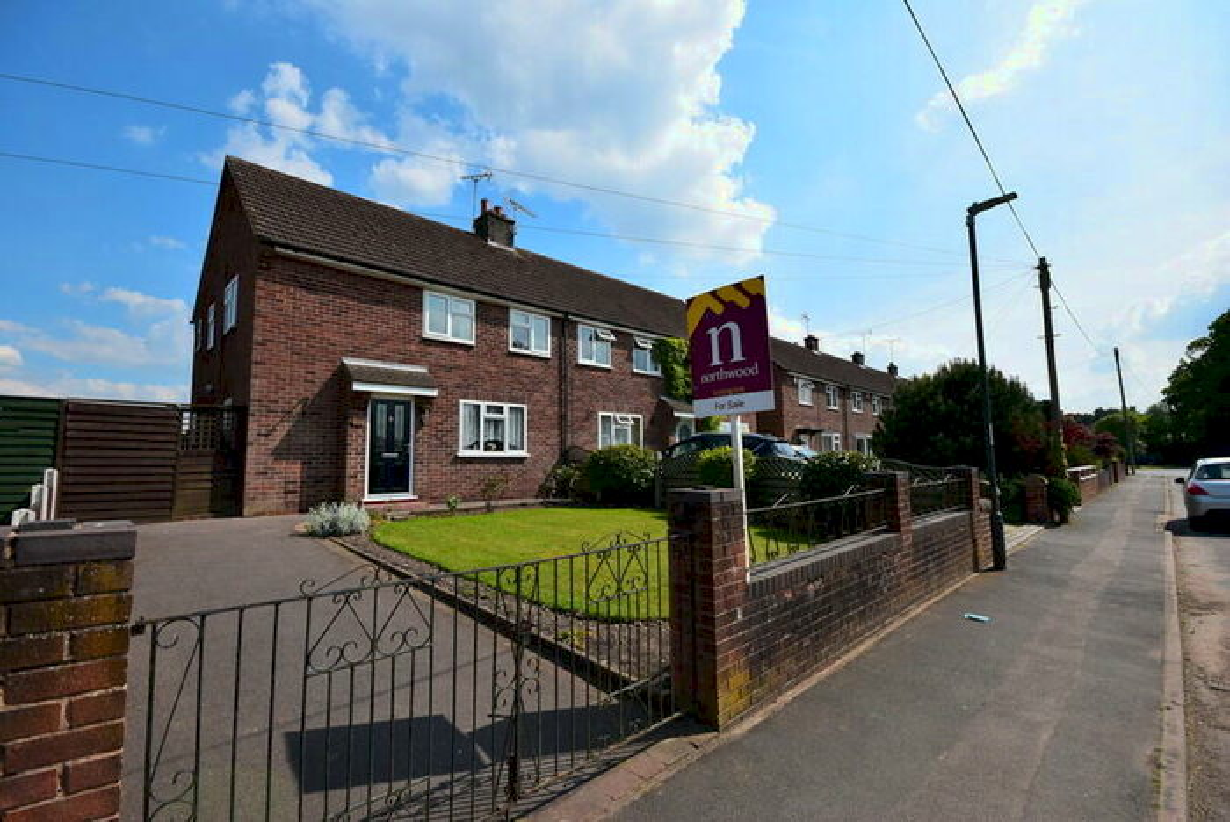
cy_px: 411
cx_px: 615
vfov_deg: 77.4
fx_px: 513
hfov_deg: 100.3
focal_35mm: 15
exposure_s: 1/500
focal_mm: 10
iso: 320
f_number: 11
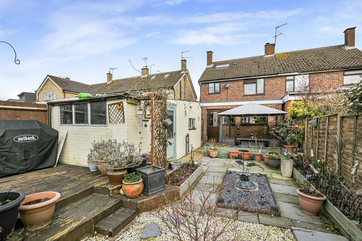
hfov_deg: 100.5
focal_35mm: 15
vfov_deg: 77.2
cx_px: 181
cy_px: 120
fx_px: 151
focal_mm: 10
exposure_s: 1/640
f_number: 5.6
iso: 220
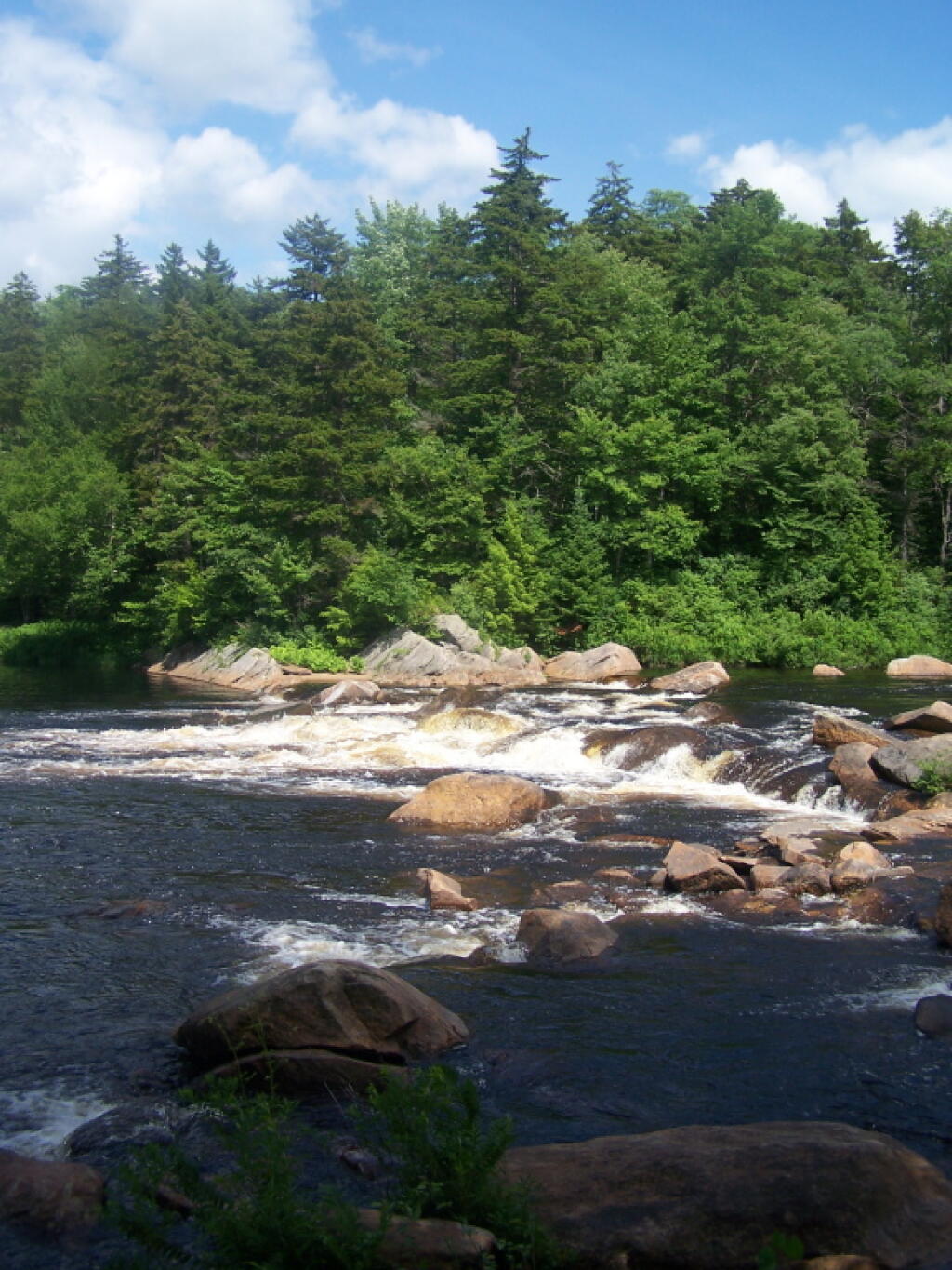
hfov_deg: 37.7
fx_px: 1393
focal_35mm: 38
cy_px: 635
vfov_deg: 49.0
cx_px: 476
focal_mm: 6.3
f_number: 2.8
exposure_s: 1/1000
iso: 80
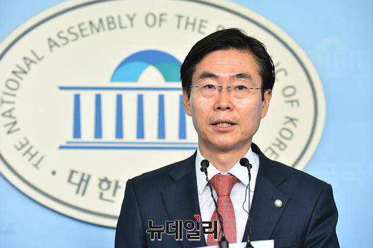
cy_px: 123
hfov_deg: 10.0
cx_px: 181
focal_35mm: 205
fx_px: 2123
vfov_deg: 6.7
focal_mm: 195
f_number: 6.3
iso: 5000
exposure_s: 1/250
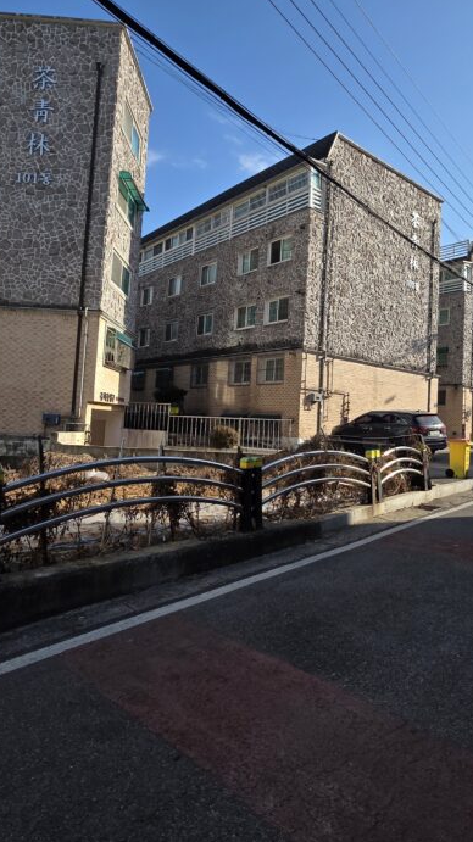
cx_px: 276
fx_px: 469
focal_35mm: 21
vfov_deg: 83.8
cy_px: 397
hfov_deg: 53.3
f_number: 1.9
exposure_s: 1/1834
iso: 40
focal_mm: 2.2
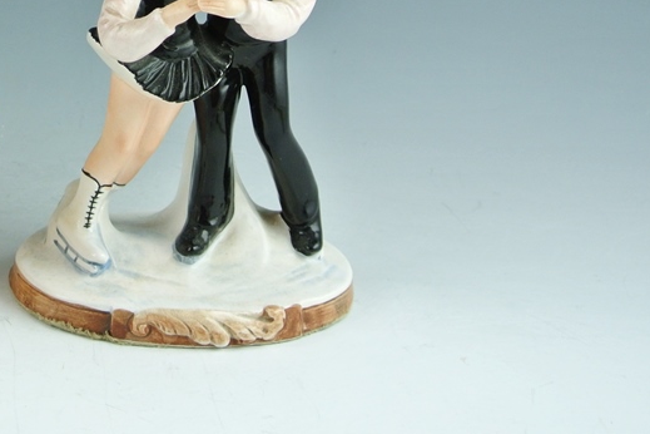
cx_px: 30
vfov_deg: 16.6
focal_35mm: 81
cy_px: 31
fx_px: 1462
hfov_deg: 24.2
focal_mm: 15.7
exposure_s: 1/80
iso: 400
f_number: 4.2
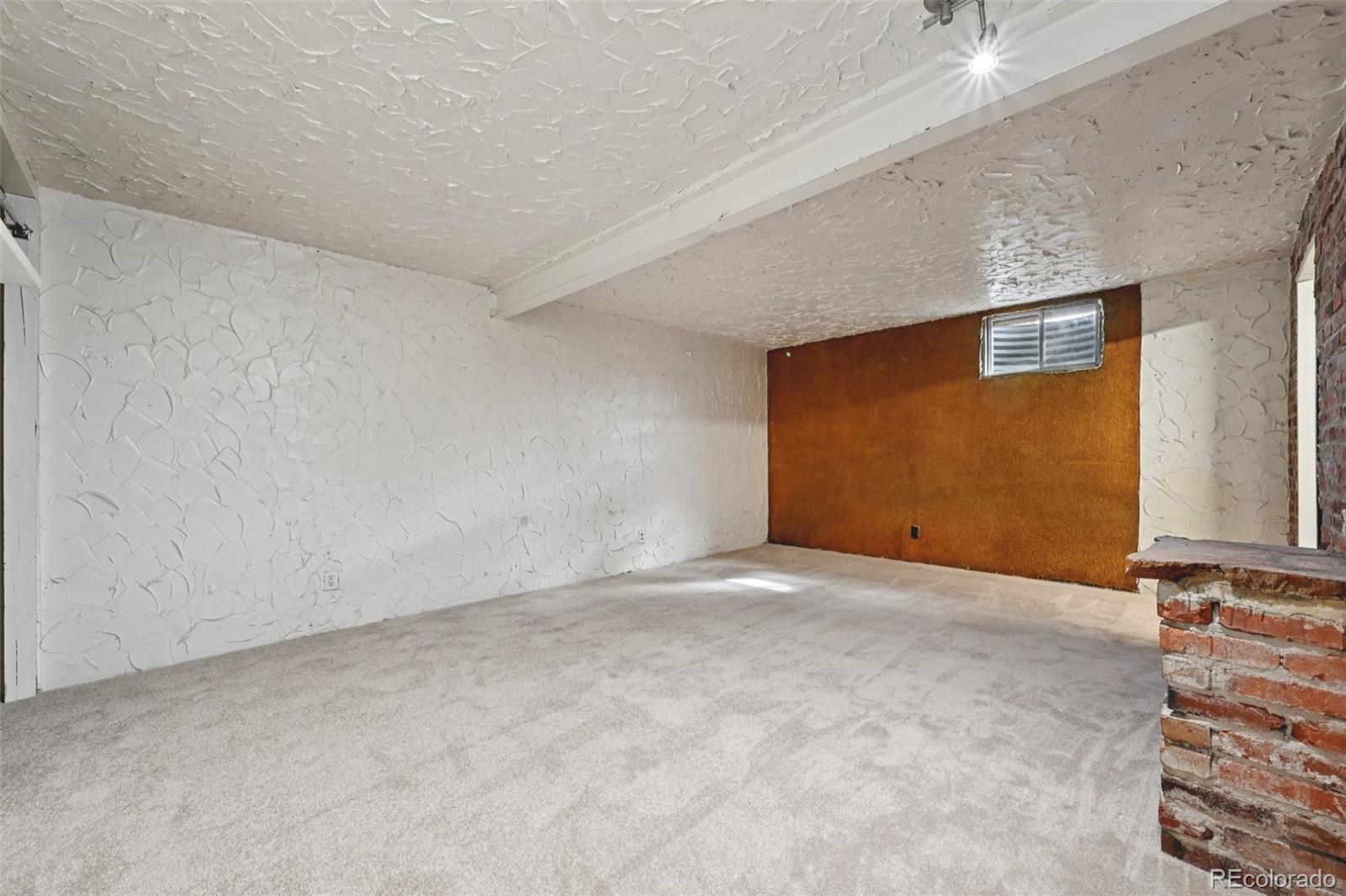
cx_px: 673
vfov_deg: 81.2
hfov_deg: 104.3
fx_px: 523
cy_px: 448
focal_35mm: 14
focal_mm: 14
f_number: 11
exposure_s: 1/4
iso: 400
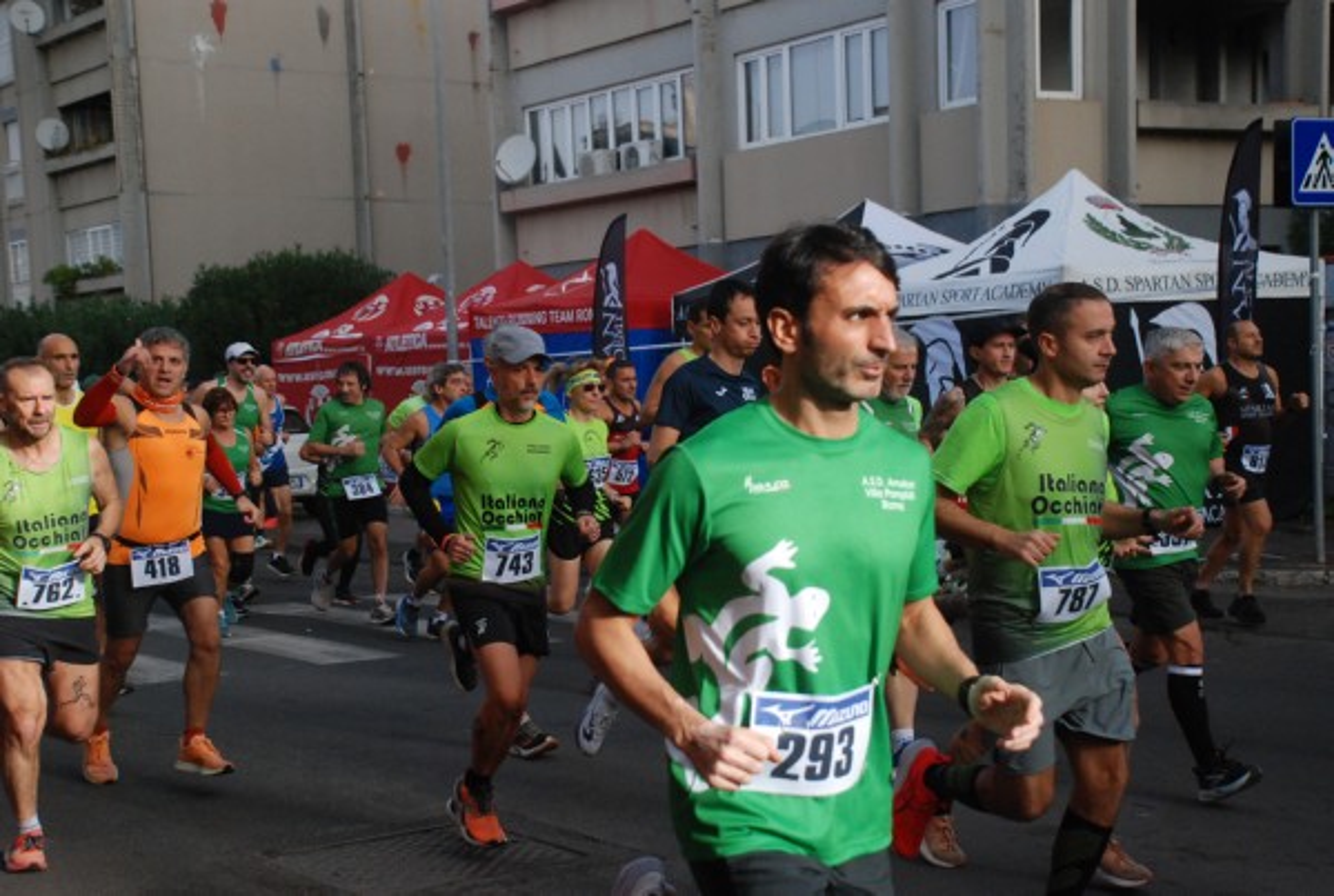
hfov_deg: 33.3
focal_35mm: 60
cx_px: 667
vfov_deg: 22.7
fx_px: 2228
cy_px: 448
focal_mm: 40
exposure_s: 1/1600
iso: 1000
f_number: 5.6
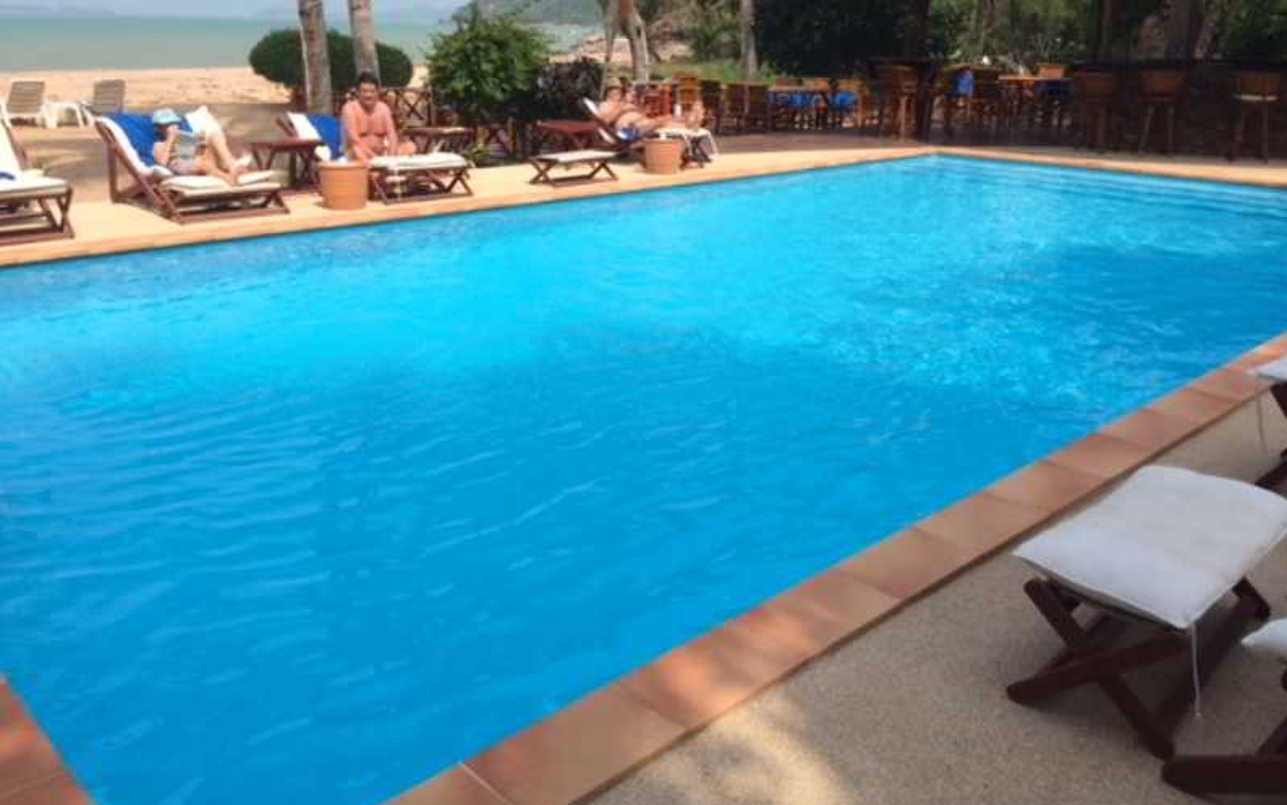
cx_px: 646
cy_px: 330
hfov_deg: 59.6
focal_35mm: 32
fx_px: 1122
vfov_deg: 39.3
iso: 40
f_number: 2.2
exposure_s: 1/2283
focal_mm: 4.12
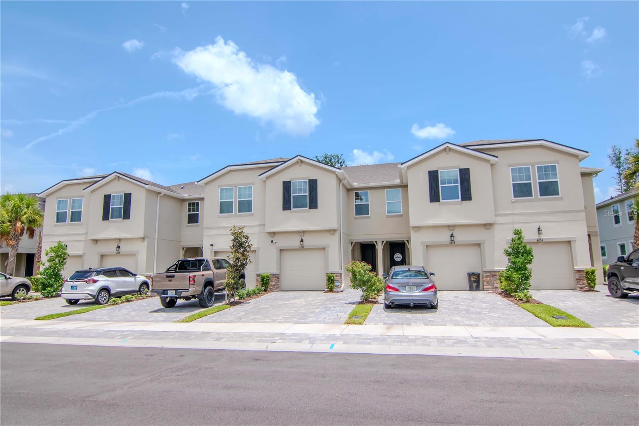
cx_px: 320
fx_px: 373
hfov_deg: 81.2
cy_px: 213
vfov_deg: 59.5
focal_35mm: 21
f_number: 7.1
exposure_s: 1/2000
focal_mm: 14
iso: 640
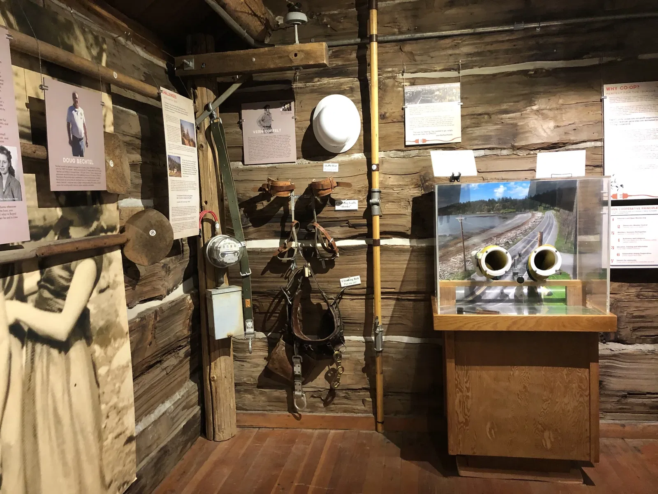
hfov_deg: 63.4
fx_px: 532
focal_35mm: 28
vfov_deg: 49.7
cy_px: 247
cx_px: 329
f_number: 1.8
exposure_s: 1/15
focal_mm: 3.99
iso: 80
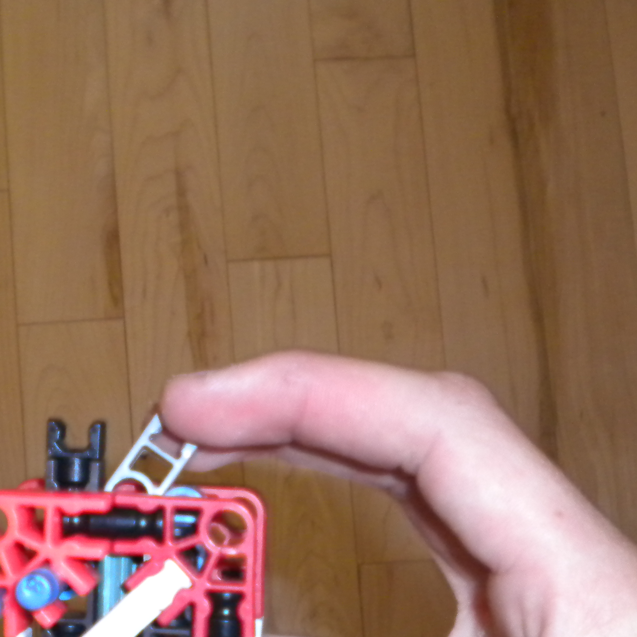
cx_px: 199
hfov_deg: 27.5
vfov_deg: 27.4
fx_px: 1291
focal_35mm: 62
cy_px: 462
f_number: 3.1
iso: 400
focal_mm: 6.3
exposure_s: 1/30
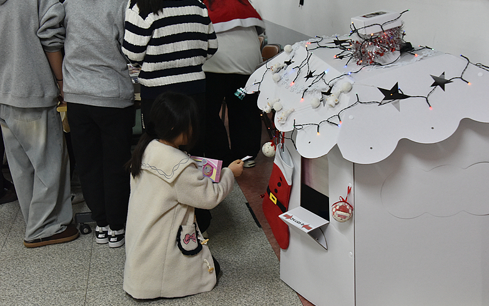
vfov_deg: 25.8
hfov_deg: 40.3
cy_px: 163
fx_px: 666
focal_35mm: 50
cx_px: 242
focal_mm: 48
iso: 3600
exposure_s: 1/125
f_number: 5.6
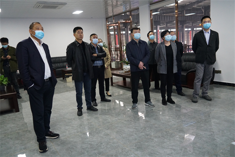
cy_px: 78
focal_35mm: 28
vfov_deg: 46.4
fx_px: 183
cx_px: 118
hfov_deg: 65.5
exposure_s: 1/160
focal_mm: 28
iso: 6400
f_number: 4
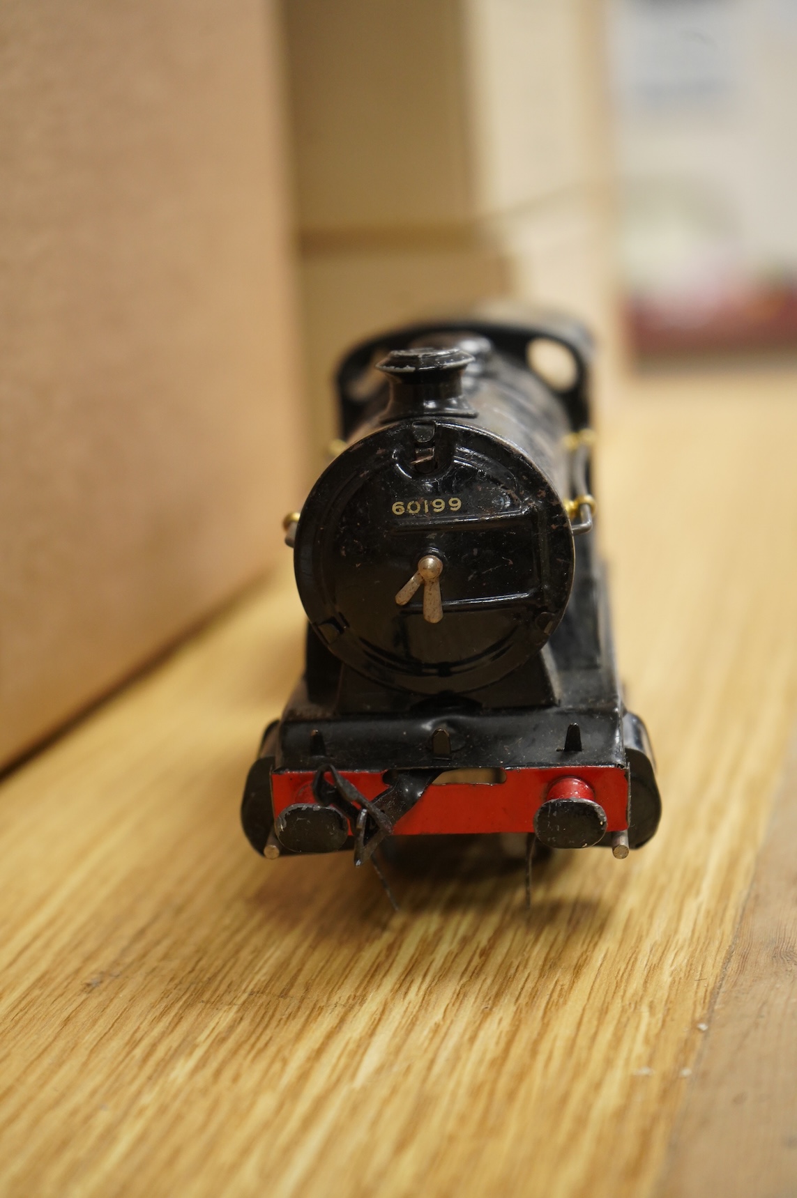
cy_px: 599
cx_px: 398
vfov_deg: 31.4
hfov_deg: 21.2
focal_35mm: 64
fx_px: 2129
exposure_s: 1/160
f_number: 5.6
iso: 2500
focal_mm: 64
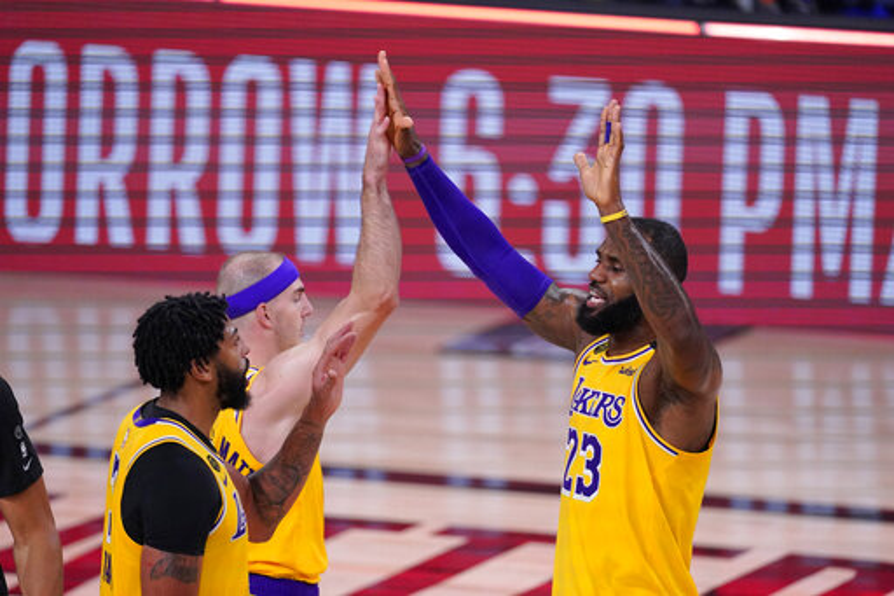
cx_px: 447
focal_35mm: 600
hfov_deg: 3.4
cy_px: 298
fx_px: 14894
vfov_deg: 2.3
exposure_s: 1/2000
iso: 8000
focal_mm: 600
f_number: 4
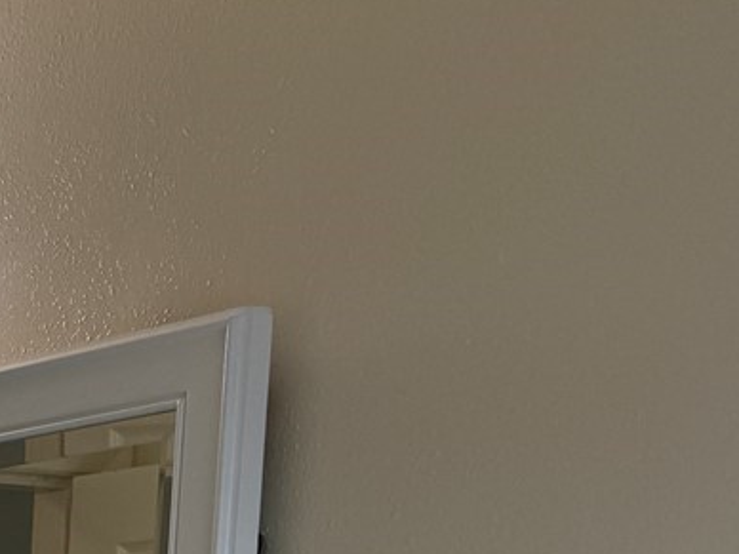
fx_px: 2114
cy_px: 1068
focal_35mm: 99
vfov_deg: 13.1
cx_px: -676
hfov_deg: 16.1
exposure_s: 1/277
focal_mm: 6.76
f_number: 1.78
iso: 100
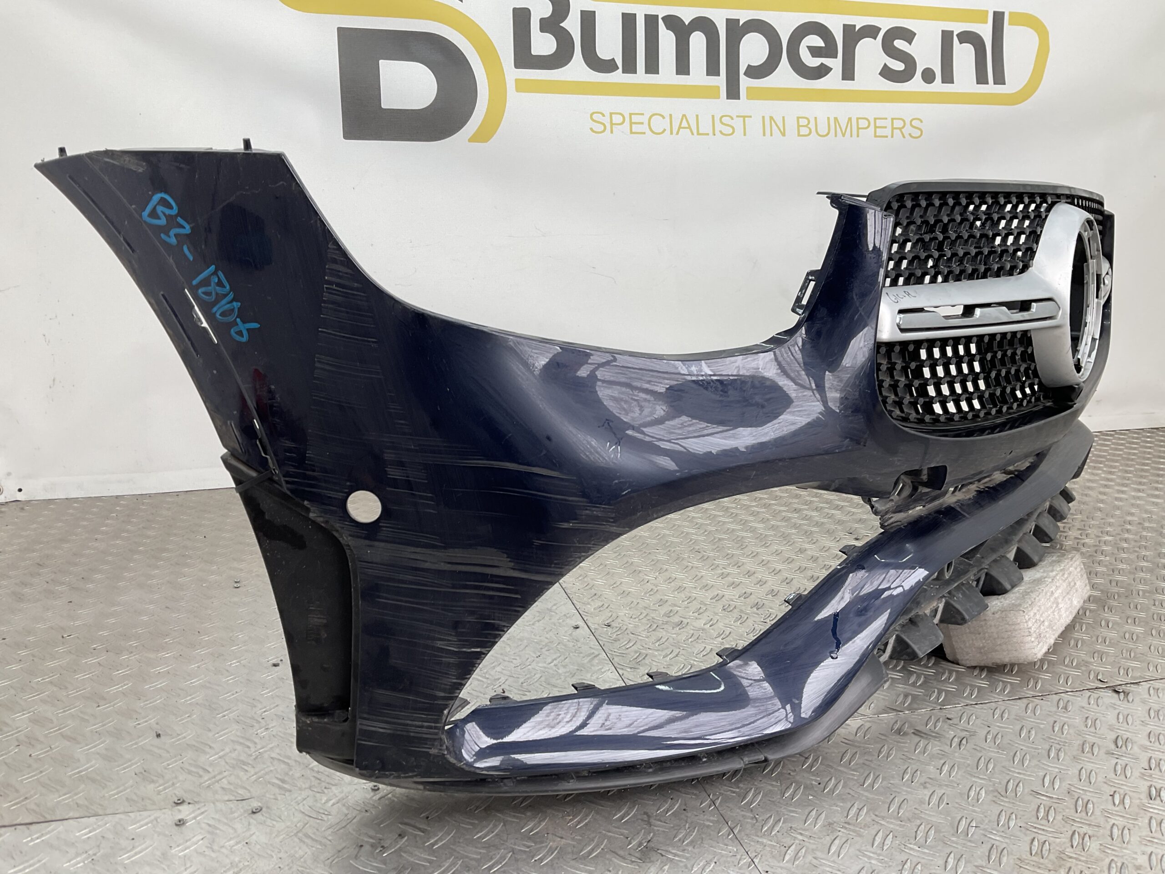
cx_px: 582
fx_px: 976
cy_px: 437
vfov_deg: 48.2
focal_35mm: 29
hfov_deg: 61.7
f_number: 1.8
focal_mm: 3
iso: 25
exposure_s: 1/120
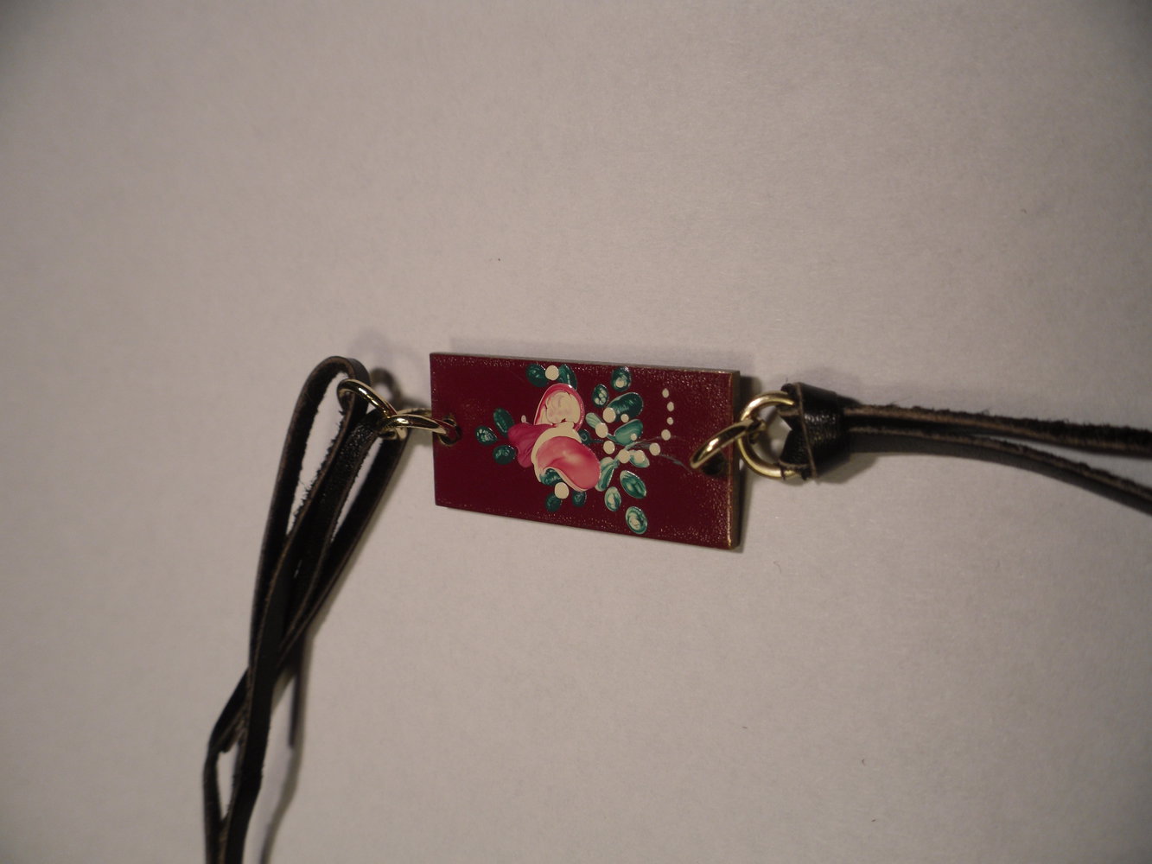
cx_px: 576
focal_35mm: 45
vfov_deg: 32.2
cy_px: 432
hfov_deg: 42.1
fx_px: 1498
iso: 80
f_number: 3.5
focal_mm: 6.3
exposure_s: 1/107
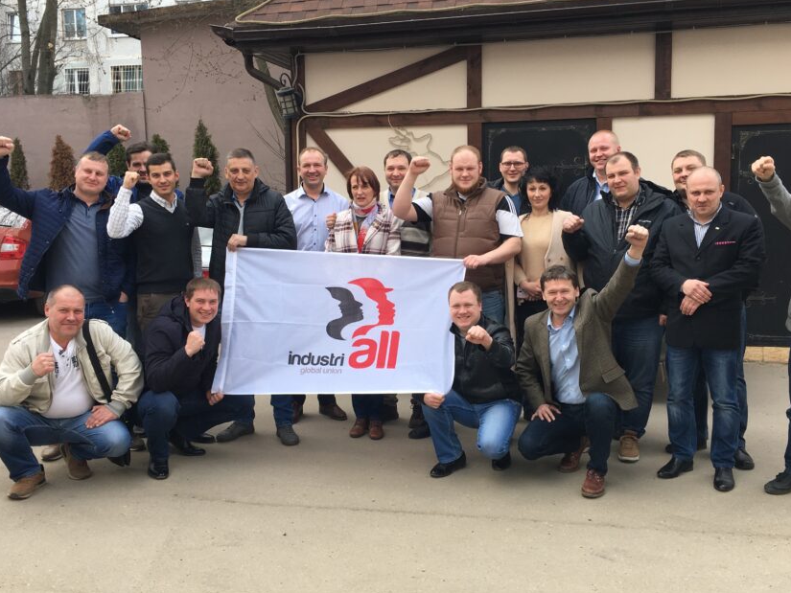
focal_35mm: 36
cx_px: 409
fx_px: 823
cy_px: 284
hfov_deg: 51.3
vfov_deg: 39.7
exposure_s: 1/270
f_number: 2.2
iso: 25
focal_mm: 4.15
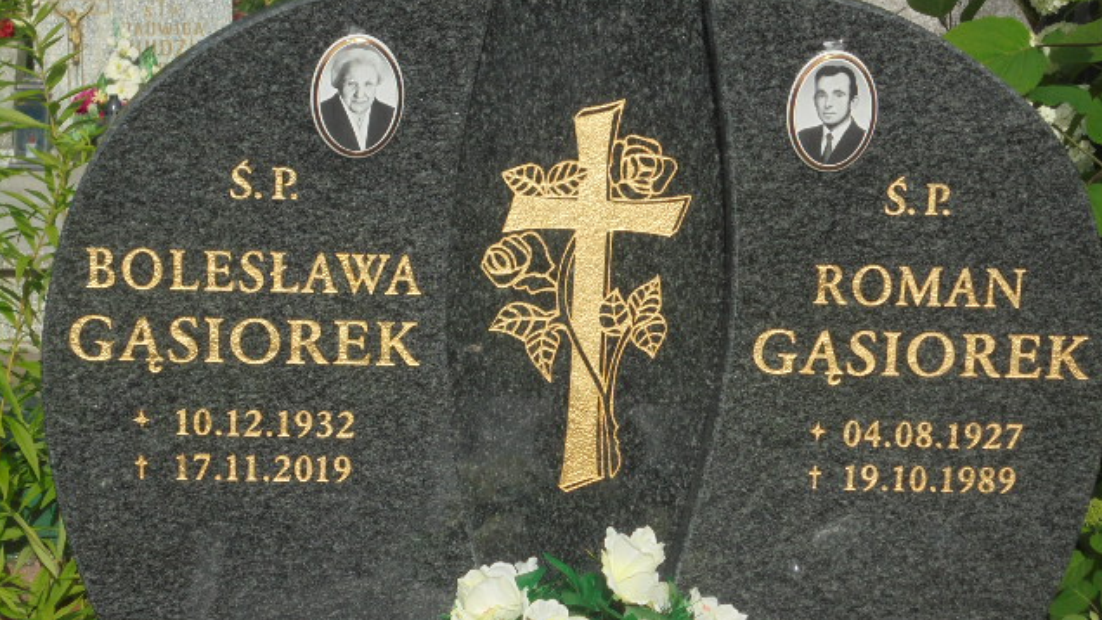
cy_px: 355
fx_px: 2660
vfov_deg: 13.3
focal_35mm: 91
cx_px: 551
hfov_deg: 23.4
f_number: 6.7
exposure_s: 1/500
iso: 100
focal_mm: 14.9
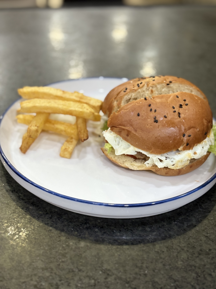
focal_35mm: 52
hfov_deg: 28.0
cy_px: 144
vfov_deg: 36.8
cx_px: 108
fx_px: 433
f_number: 1.6
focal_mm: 5.96
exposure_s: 1/40
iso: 160
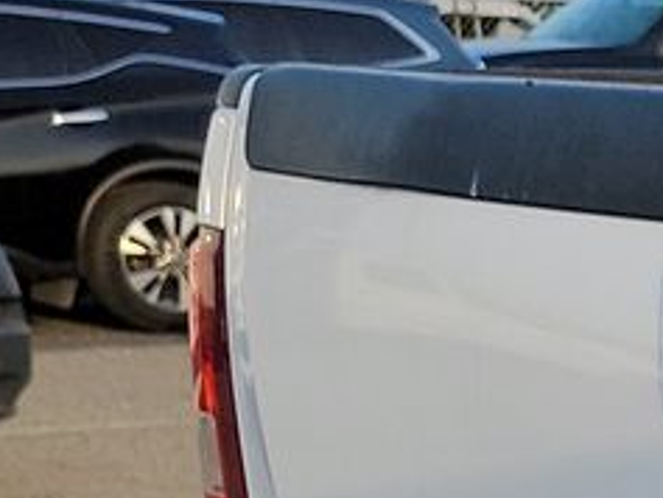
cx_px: 1835
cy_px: 764
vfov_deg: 8.9
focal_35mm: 162
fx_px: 3104
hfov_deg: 9.9
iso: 50
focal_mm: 6.7
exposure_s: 1/247
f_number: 1.8
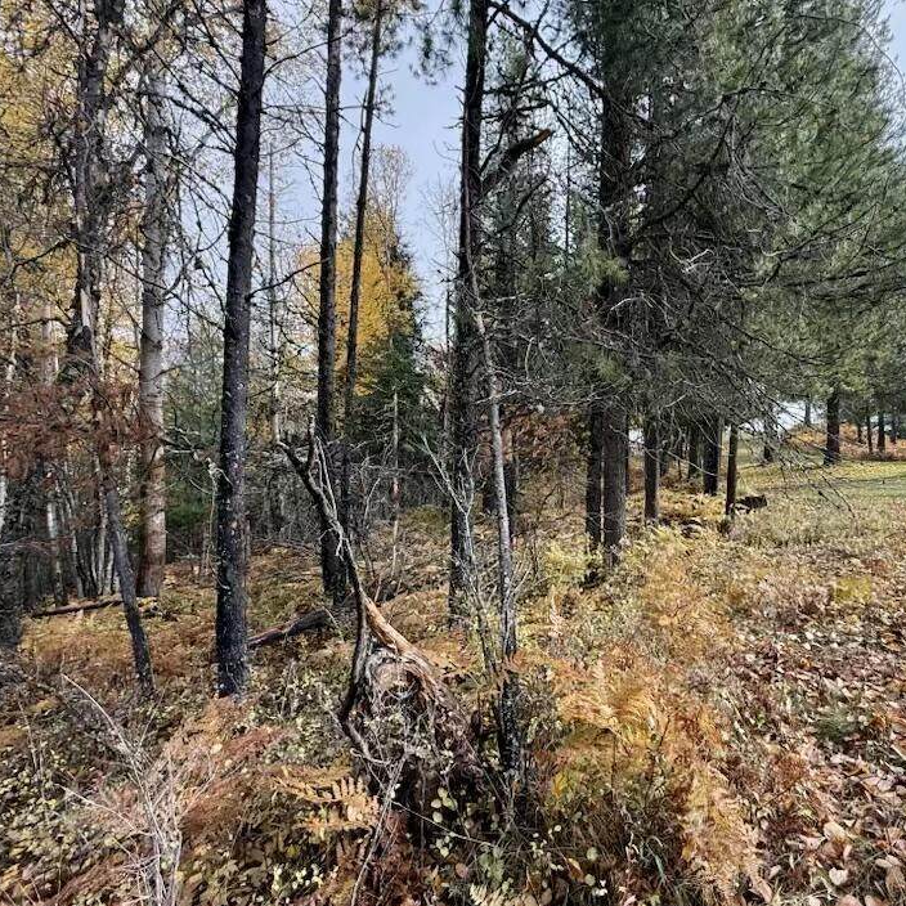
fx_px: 533
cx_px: 551
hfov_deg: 79.6
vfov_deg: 80.7
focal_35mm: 18
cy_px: 472
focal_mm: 2.22
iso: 64
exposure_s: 1/347
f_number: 2.2
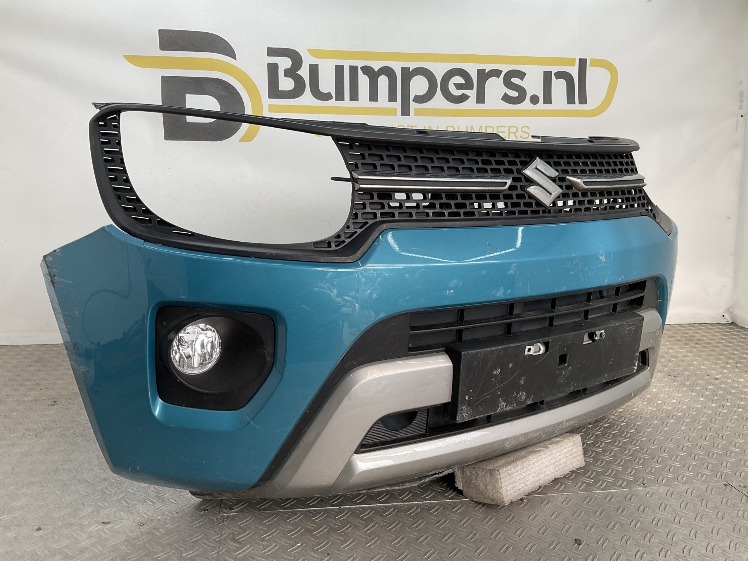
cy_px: 280
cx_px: 374
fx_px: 627
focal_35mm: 29
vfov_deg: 48.2
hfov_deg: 61.7
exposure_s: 1/139
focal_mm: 3
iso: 16
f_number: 1.8
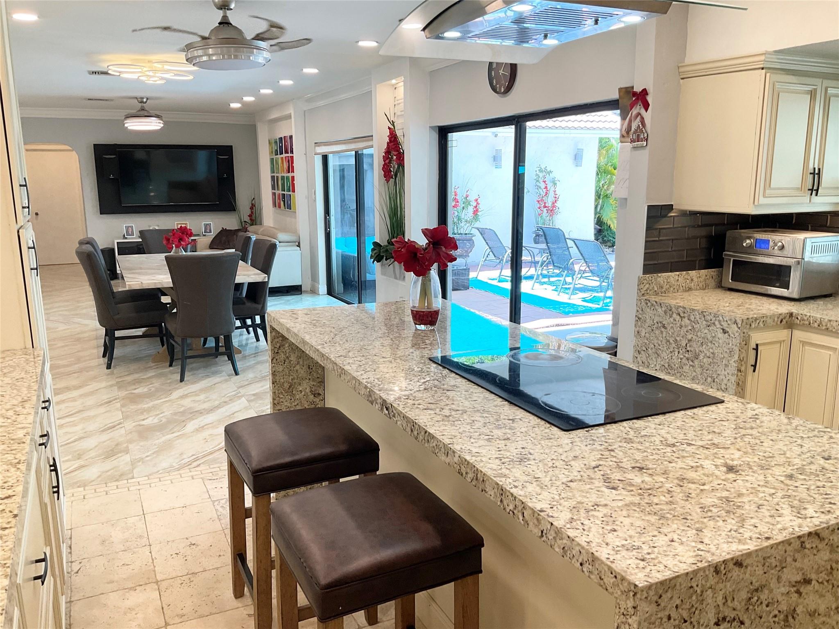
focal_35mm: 29
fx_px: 703
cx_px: 420
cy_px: 314
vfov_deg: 48.2
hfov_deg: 61.7
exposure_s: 1/120
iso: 50
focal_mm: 3
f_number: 1.8
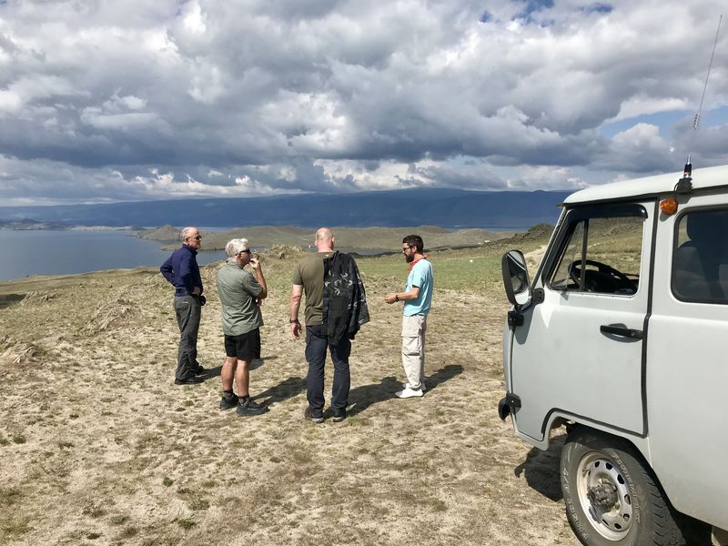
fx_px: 589
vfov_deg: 49.7
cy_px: 273
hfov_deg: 63.4
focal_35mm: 28
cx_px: 364
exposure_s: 1/3300
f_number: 1.8
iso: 20
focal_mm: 3.99
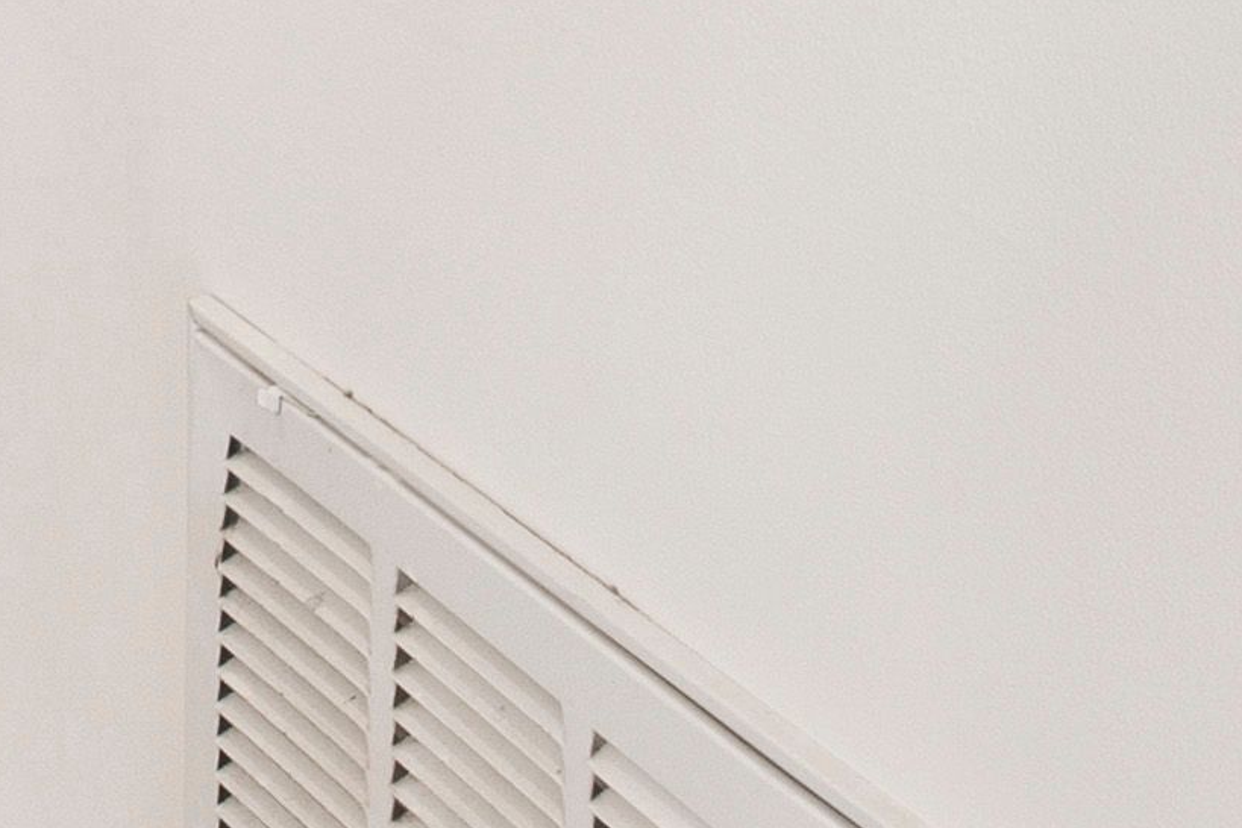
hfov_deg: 18.5
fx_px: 3519
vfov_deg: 11.5
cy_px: -1037
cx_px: -406
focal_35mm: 102
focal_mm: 10
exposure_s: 1.3
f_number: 8
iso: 100
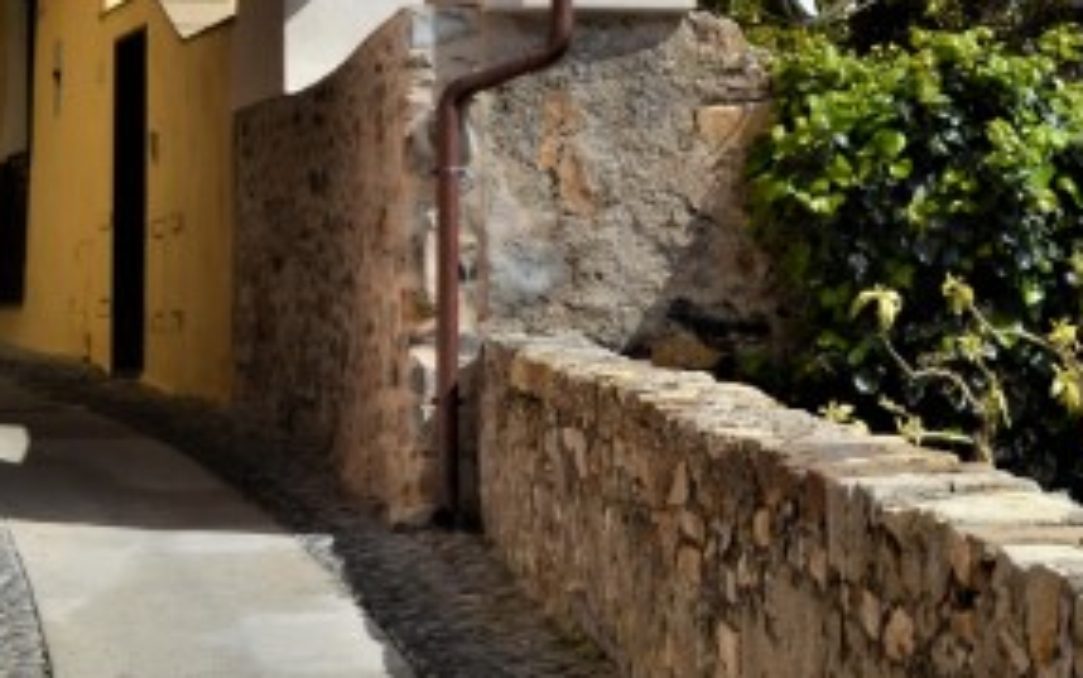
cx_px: 1261
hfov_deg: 19.7
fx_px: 2953
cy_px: 106
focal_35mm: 100
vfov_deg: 13.0
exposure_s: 1/250
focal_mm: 26
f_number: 8
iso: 100
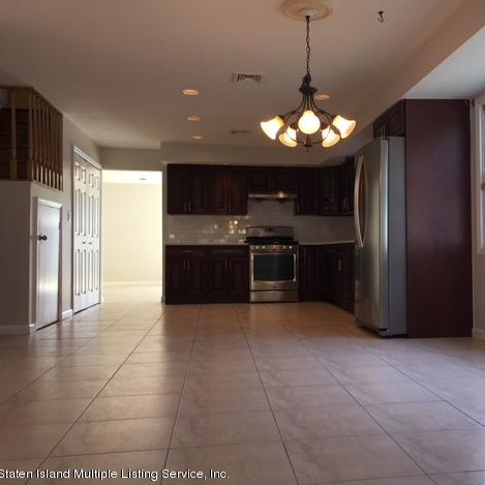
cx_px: 322
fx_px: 555
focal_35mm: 35
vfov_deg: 47.2
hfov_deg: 46.5
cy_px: 246
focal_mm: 4.15
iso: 25
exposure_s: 1/40
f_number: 2.2
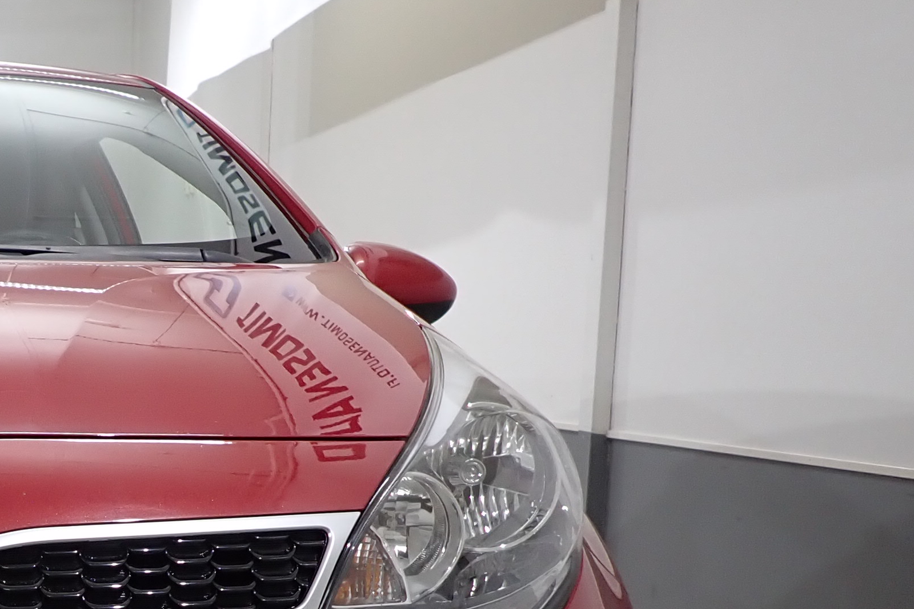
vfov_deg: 20.3
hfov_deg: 27.6
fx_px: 1650
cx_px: -147
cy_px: 598
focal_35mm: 65
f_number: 2
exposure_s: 1/60
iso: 160
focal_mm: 4.5
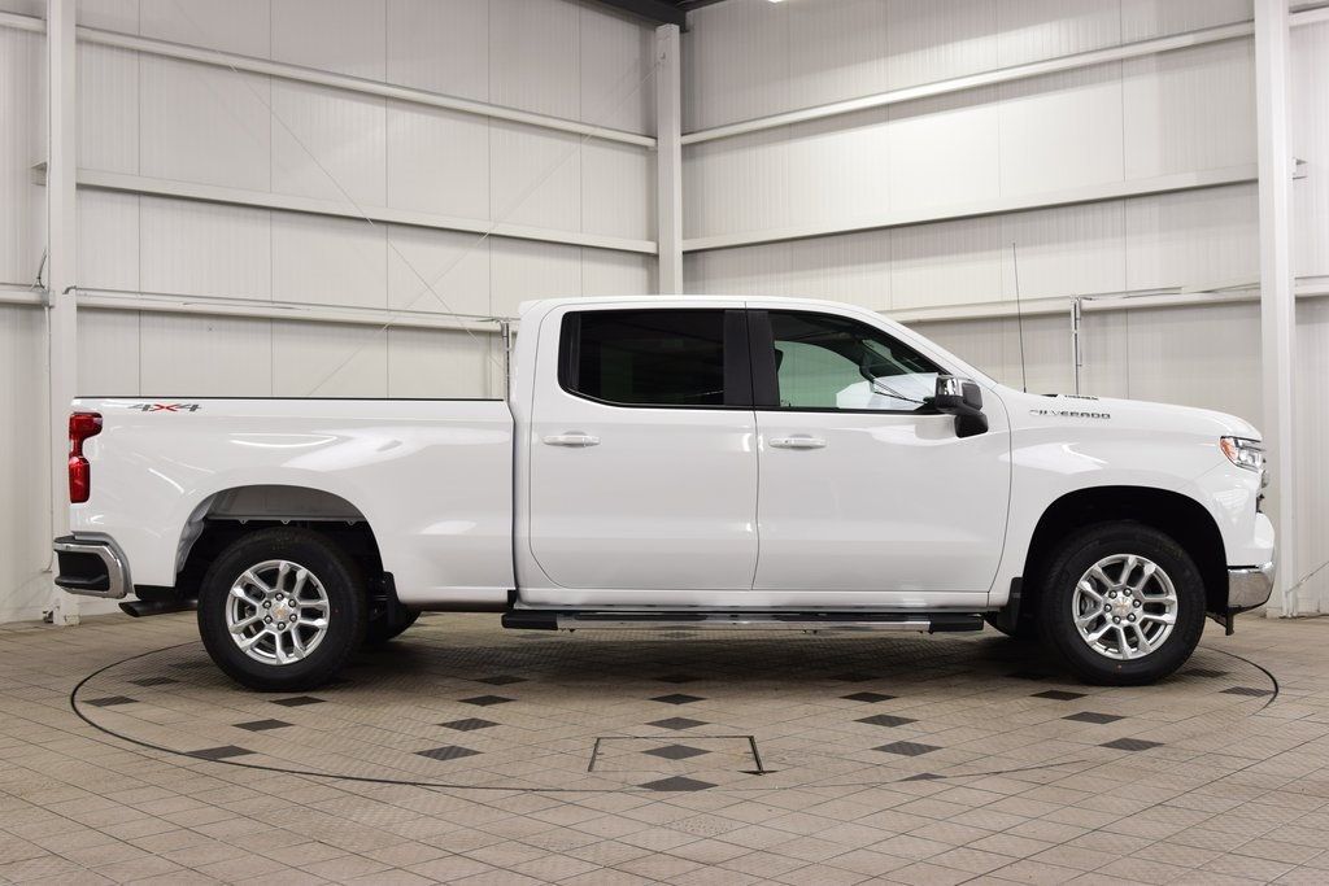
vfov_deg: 33.0
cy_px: 443
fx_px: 1495
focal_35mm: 40
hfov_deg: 47.9
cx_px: 664
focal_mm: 27
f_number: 7.1
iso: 450
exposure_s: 1/30
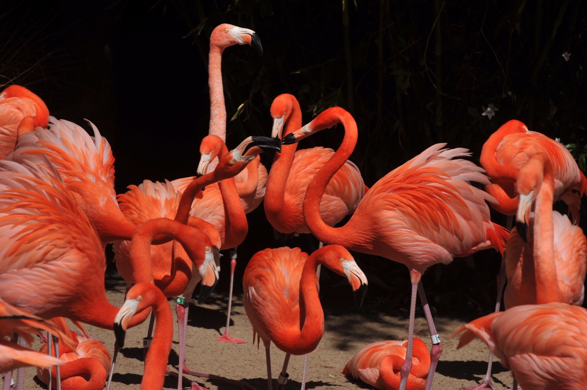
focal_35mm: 340
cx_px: 294
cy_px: 195
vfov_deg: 4.0
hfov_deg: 6.1
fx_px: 5541
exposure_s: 1/180
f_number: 16
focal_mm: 340
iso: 200
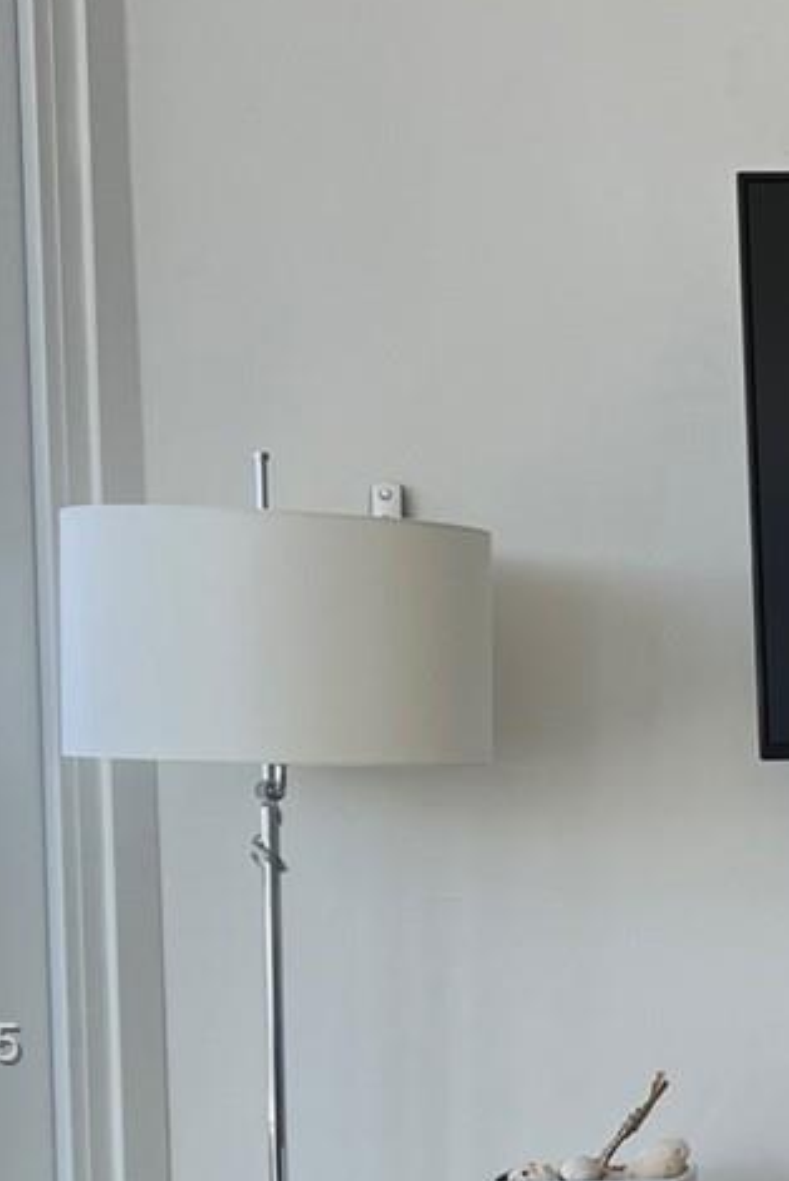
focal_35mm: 92
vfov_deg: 21.7
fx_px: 3020
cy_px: 1048
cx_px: 1226
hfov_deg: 13.9
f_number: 1.5
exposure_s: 1/309
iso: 50
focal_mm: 5.7
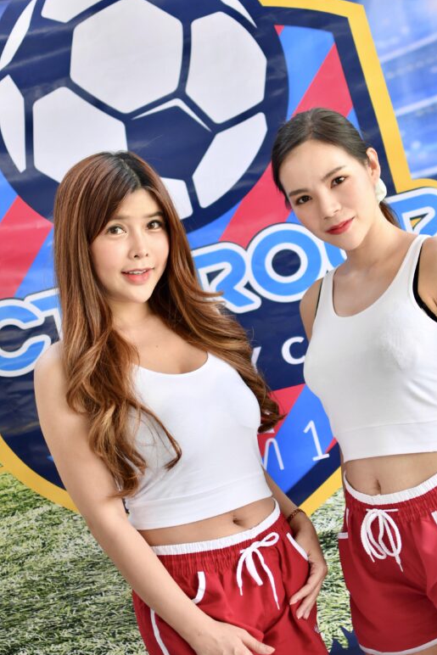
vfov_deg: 29.2
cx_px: 248
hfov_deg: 19.7
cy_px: 290
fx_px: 1256
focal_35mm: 69
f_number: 1.8
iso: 100
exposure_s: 1/320
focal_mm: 35
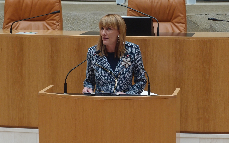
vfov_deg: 8.9
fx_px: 917
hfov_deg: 14.2
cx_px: 140
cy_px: 79
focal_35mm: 147
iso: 200
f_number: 2.5
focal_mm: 24
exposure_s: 1/200
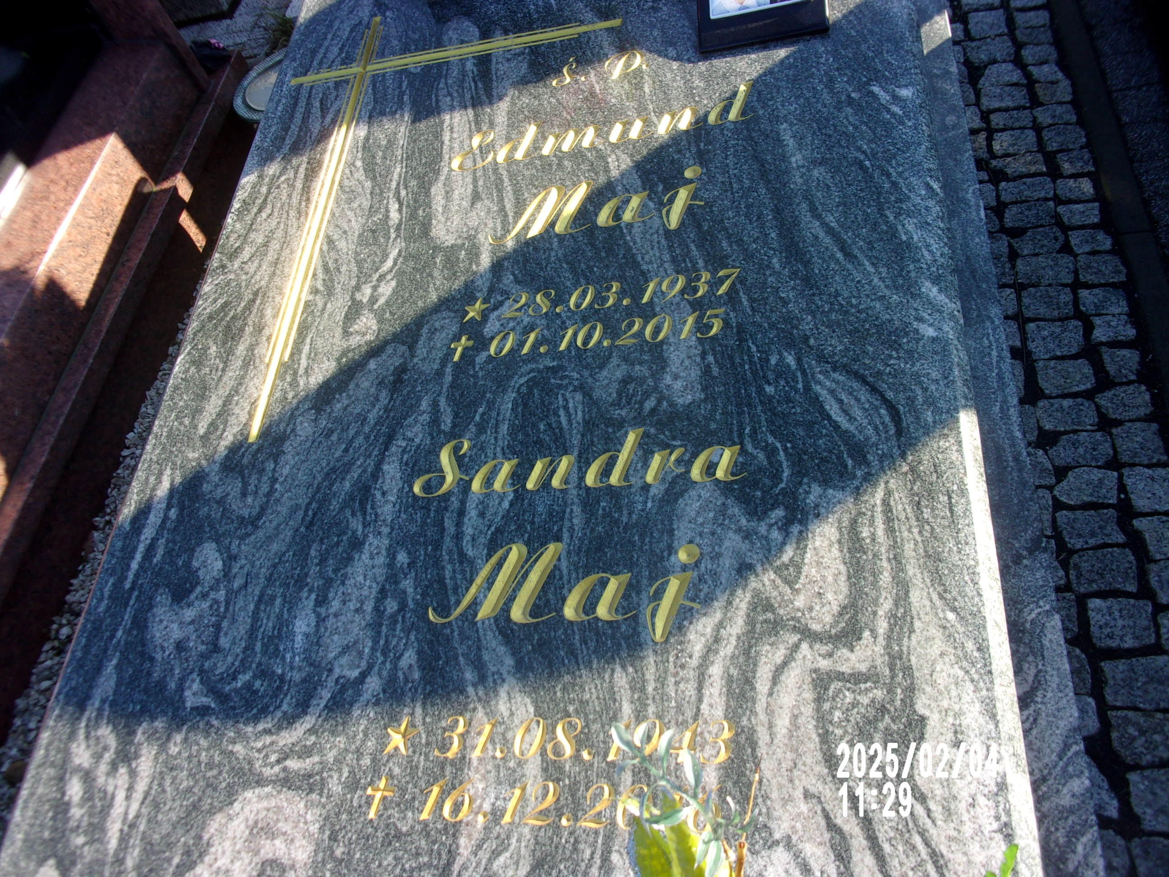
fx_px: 946
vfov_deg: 49.7
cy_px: 438
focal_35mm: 28
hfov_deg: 63.4
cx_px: 584
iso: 80
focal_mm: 5.1
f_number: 3.9
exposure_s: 1/210
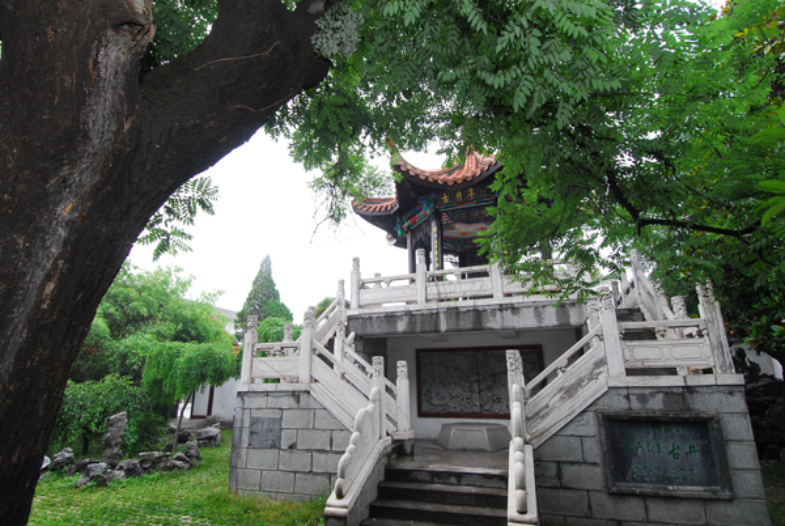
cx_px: 392
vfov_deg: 67.6
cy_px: 263
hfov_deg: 89.9
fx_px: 393
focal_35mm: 18
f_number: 7.1
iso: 320
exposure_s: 1/25
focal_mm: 12
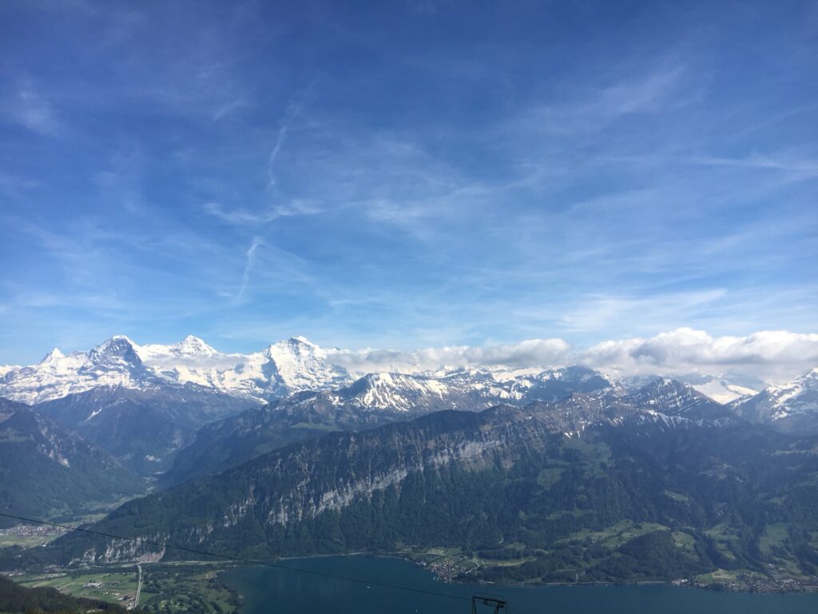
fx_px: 685
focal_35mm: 29
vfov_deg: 48.2
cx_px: 409
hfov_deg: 61.7
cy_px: 307
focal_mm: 4.15
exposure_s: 1/2404
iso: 25
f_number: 2.2
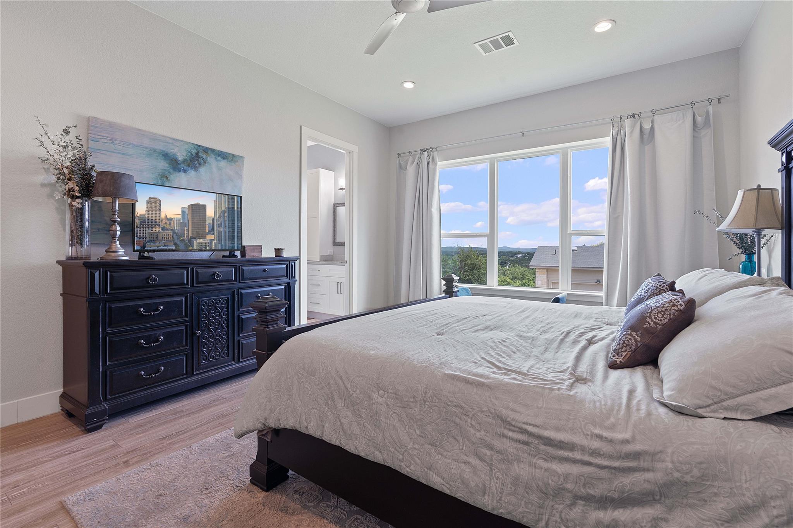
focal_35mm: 16
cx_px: 396
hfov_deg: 96.7
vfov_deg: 73.7
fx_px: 352
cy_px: 264
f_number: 9
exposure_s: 1/2.5
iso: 320
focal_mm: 16
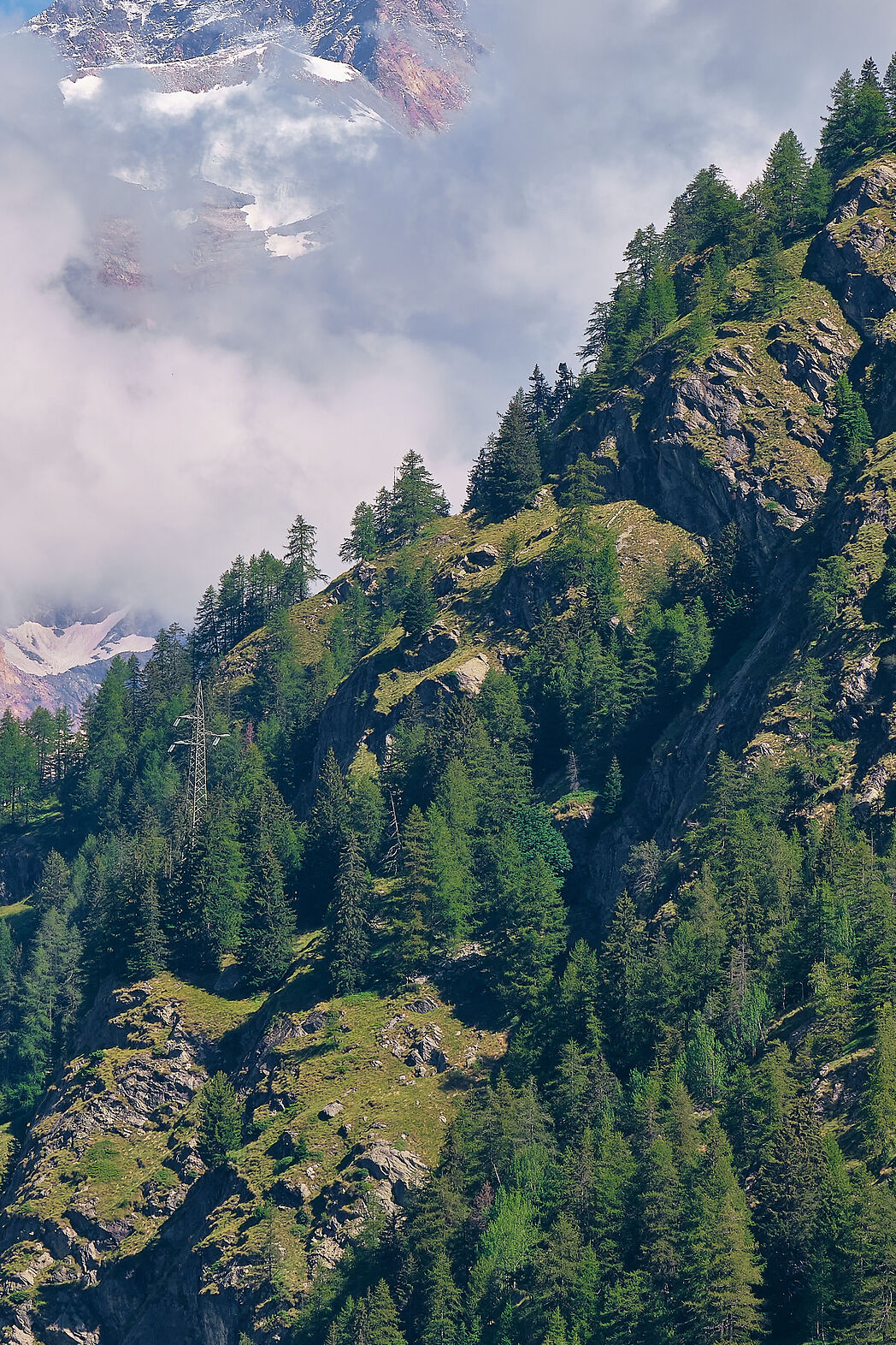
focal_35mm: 458
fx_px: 17097
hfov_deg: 3.0
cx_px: 233
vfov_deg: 4.5
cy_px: 400
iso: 200
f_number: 14
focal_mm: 200
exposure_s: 1/250
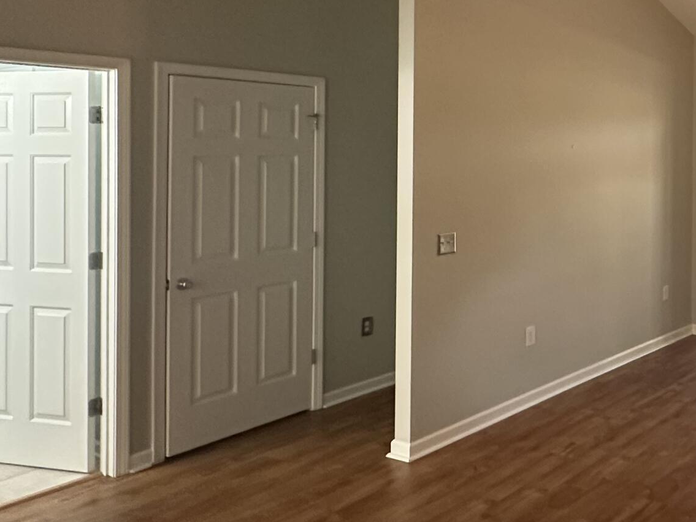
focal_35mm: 37
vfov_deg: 37.9
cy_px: 148
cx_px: 762
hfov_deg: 40.6
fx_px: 744
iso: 320
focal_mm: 2.22
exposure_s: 1/60
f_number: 2.2
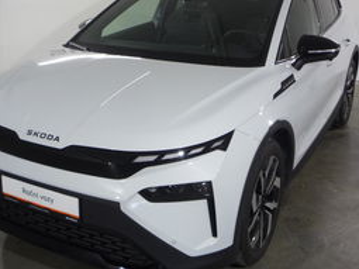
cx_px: 168
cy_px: 110
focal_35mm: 47
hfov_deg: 40.4
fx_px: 487
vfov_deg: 30.8
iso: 125
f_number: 3.3
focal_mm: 5.2
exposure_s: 1/30
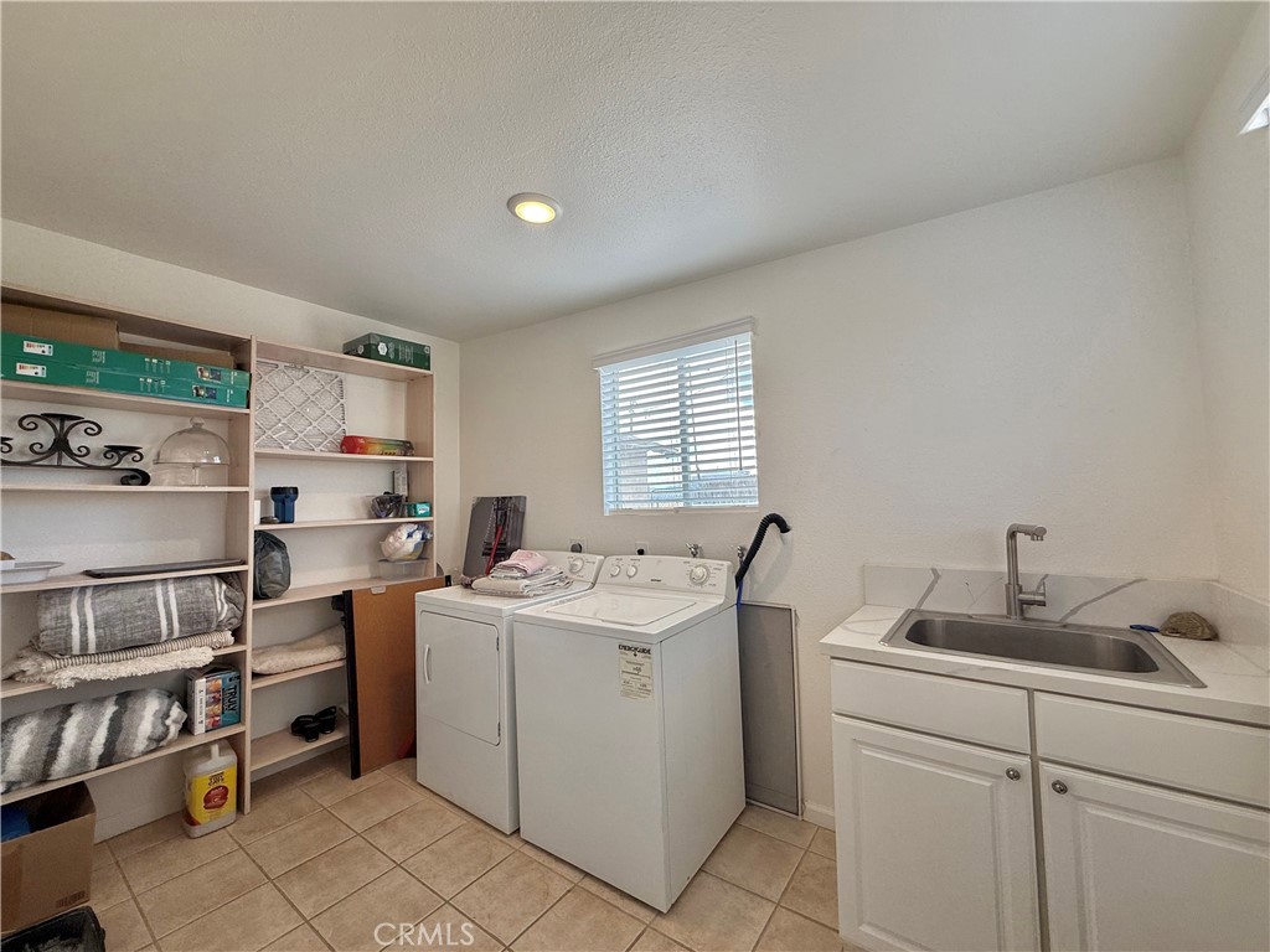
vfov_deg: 85.7
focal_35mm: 14
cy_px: 476
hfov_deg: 102.1
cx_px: 635
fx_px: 514
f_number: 2.2
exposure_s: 1/173
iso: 64
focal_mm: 2.22
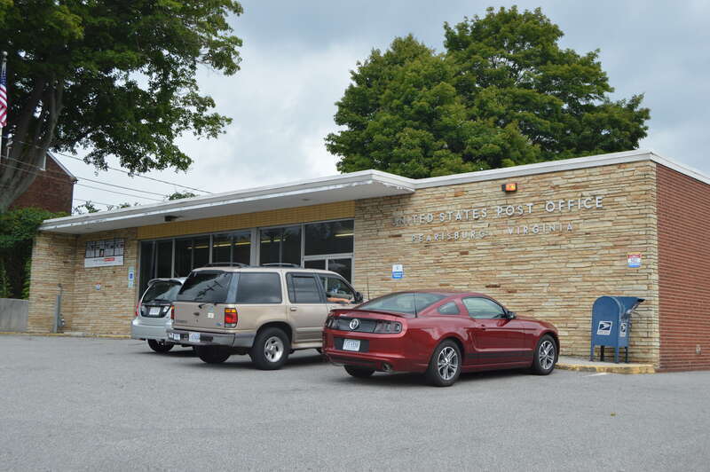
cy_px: 236
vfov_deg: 31.8
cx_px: 355
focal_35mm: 42
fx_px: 828
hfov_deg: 46.4
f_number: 6.3
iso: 100
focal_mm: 28
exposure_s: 1/160
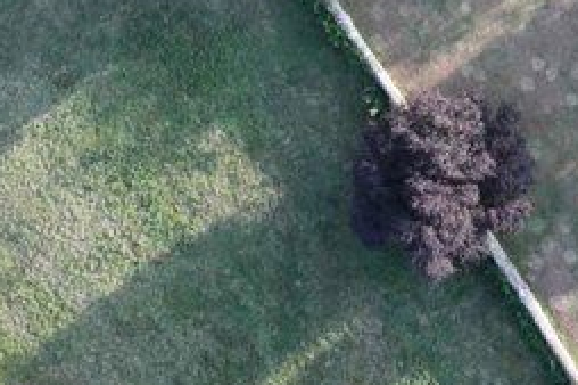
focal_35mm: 118
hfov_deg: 16.7
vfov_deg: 10.8
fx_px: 1893
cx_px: 664
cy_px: -311
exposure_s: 1/200
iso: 100
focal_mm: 12.29
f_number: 2.8
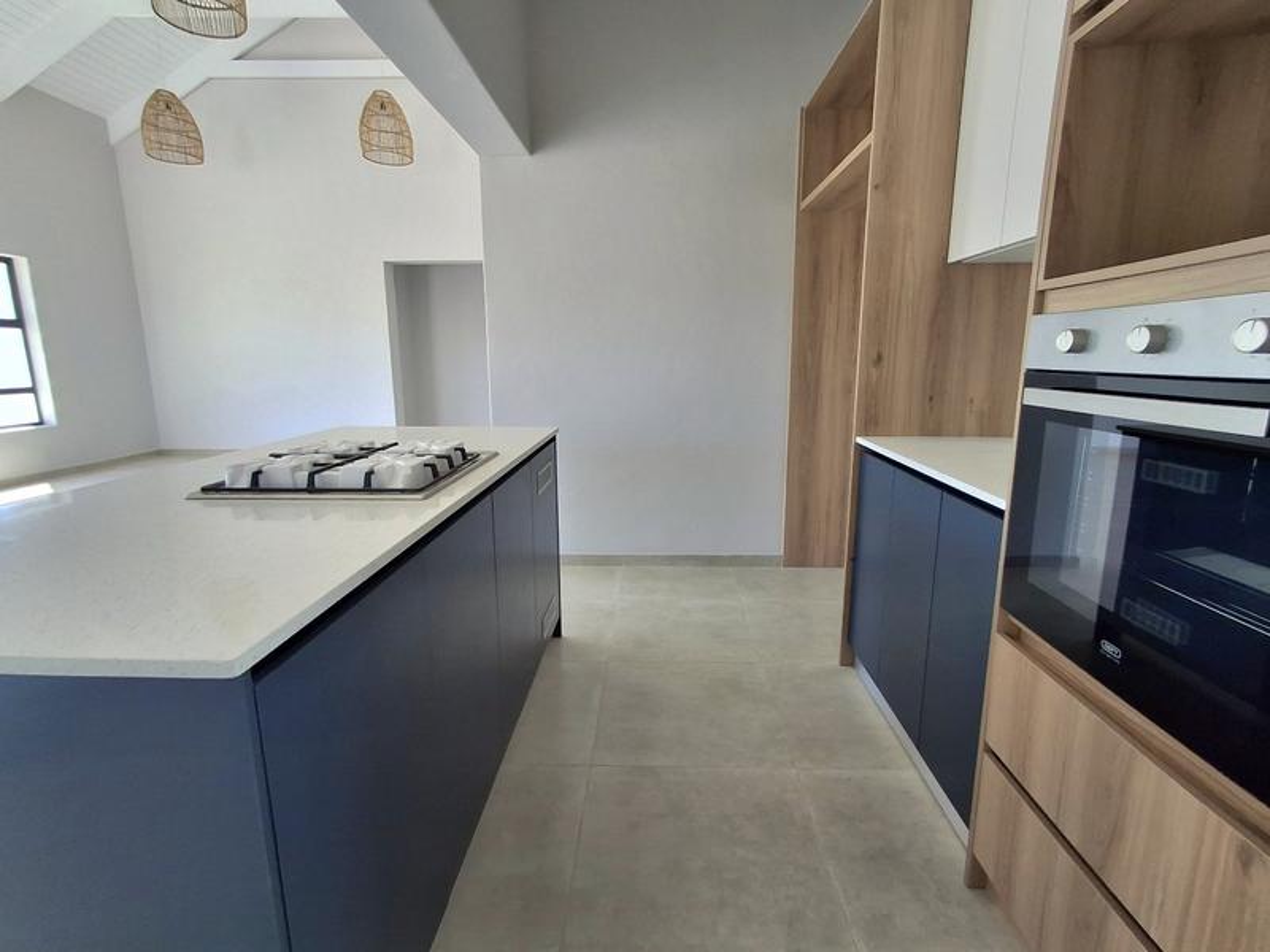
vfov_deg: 78.1
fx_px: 587
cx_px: 635
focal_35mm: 16
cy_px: 476
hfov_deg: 94.5
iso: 40
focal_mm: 1.64
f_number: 2.2
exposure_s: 1/100
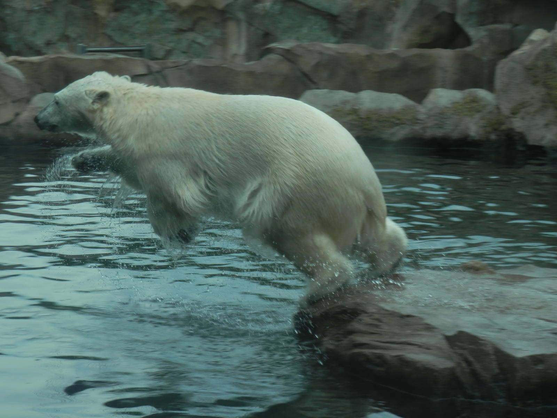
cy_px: 209
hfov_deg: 17.4
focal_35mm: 113
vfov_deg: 13.1
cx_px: 278
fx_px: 1818
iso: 80
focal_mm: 20.3
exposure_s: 1/250
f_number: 5.1
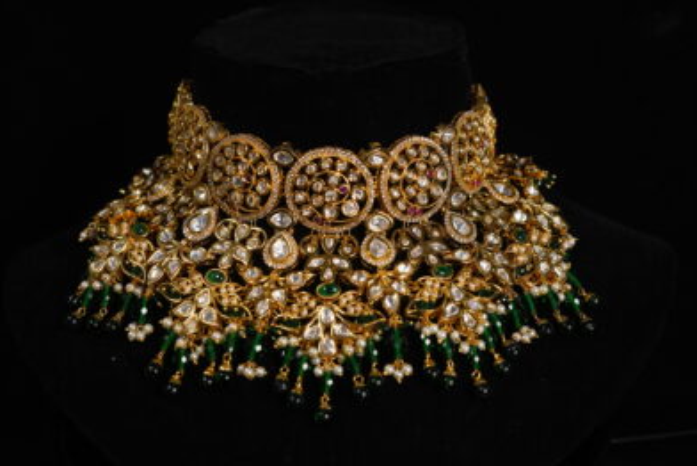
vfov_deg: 26.5
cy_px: 234
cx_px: 352
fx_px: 988
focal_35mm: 51
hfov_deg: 38.9
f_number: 7.1
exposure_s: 1/125
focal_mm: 50
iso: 4000
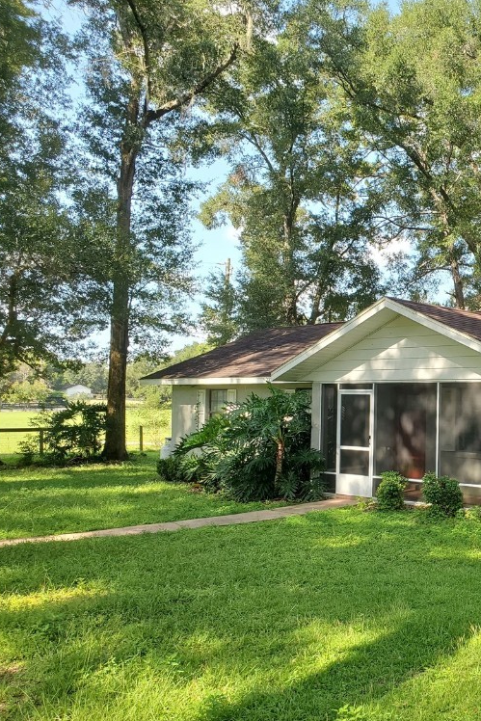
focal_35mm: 37
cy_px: 366
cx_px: 450
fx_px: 741
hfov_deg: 33.7
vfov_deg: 51.9
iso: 50
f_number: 2.4
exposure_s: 1/269
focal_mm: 4.3
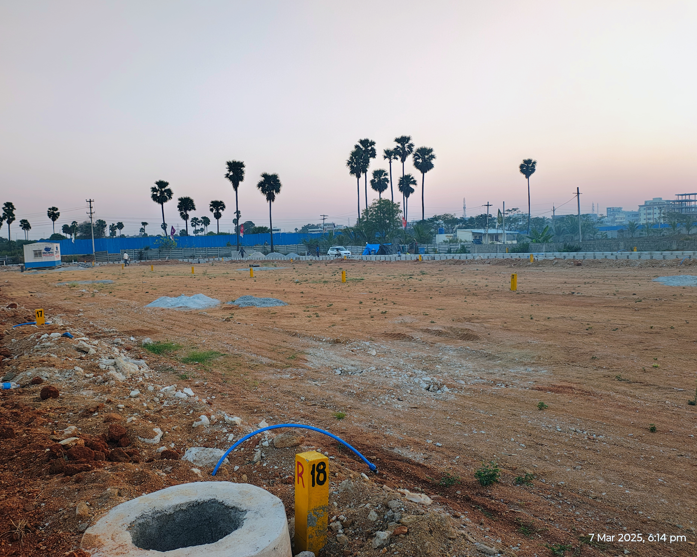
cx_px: 319
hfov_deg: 64.0
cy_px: 272
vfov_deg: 53.2
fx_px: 557
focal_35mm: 27
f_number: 1.4
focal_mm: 5.89
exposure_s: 1/120
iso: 112
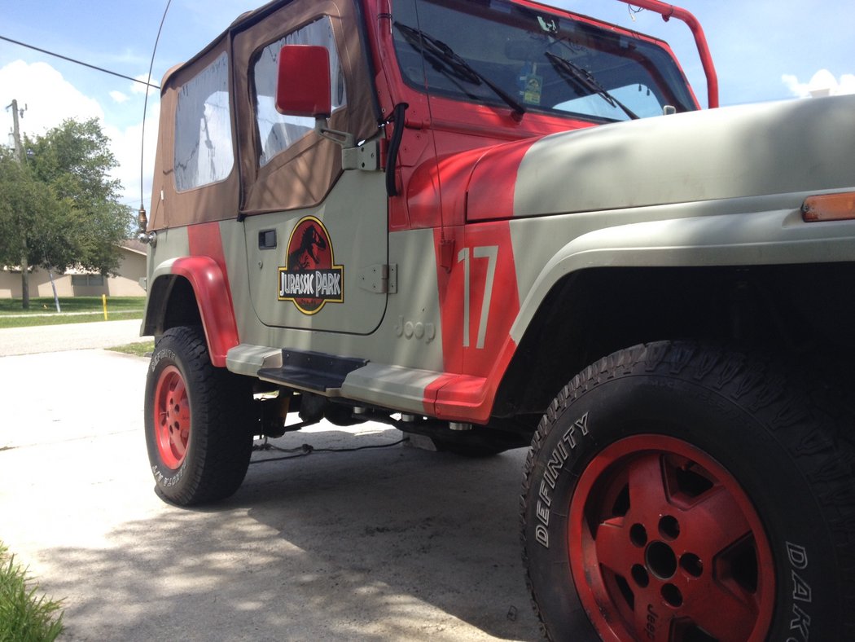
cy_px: 321
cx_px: 428
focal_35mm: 35
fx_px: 865
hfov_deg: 52.6
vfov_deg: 40.7
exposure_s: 1/1022
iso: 50
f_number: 2.4
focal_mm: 4.28
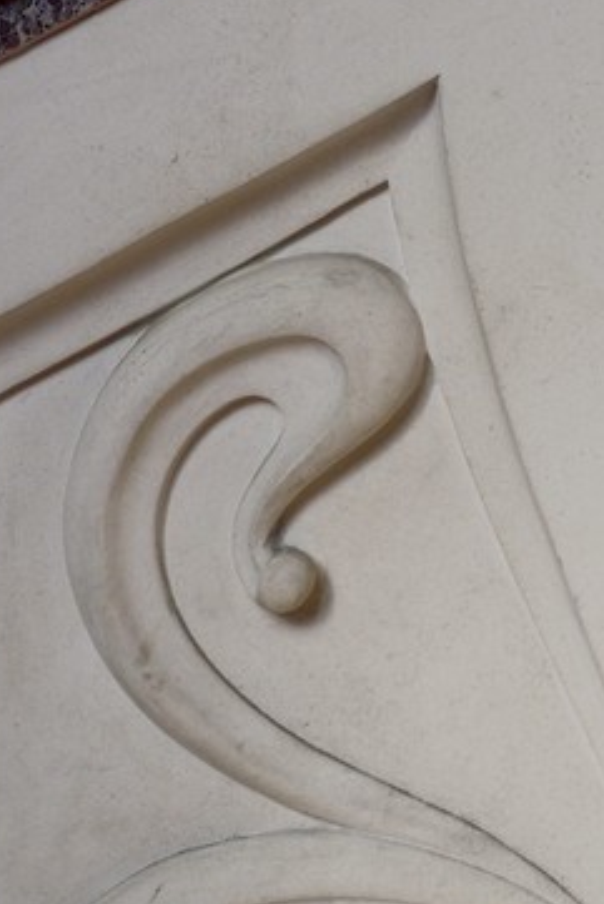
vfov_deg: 9.6
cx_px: 1183
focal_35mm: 195
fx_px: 4902
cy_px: -1077
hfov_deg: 6.8
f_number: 10
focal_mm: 44
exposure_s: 1/125
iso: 200
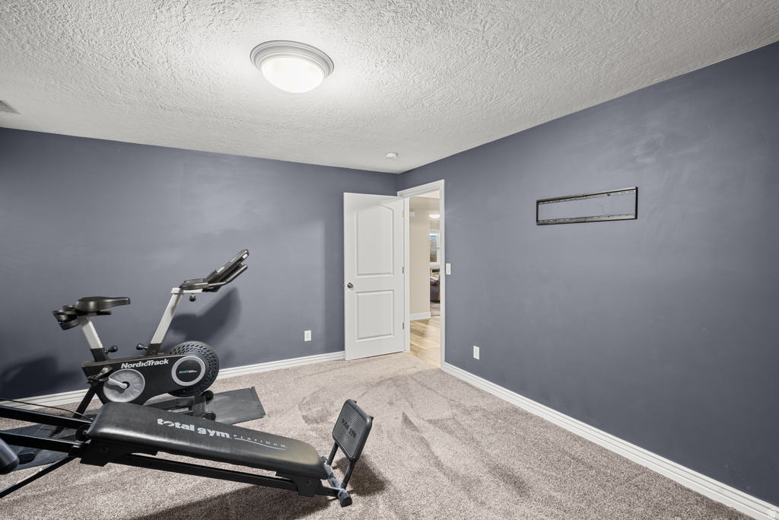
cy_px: 260
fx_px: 346
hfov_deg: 96.7
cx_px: 390
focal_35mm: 16
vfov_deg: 73.8
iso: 400
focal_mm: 16
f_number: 9
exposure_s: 2.5
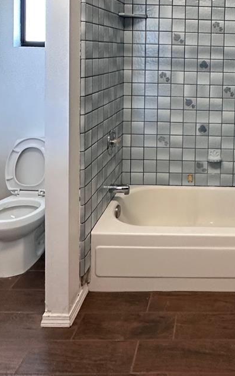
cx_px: 226
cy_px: 69
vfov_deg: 51.4
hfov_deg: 33.6
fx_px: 359
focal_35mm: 35
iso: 250
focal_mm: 2.22
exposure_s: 1/60
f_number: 2.2
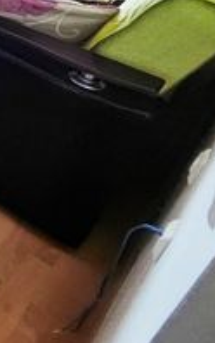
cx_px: -381
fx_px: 459
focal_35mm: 49
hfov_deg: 12.7
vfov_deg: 34.6
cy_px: -45
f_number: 2.2
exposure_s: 1/50
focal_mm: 1.7
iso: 100
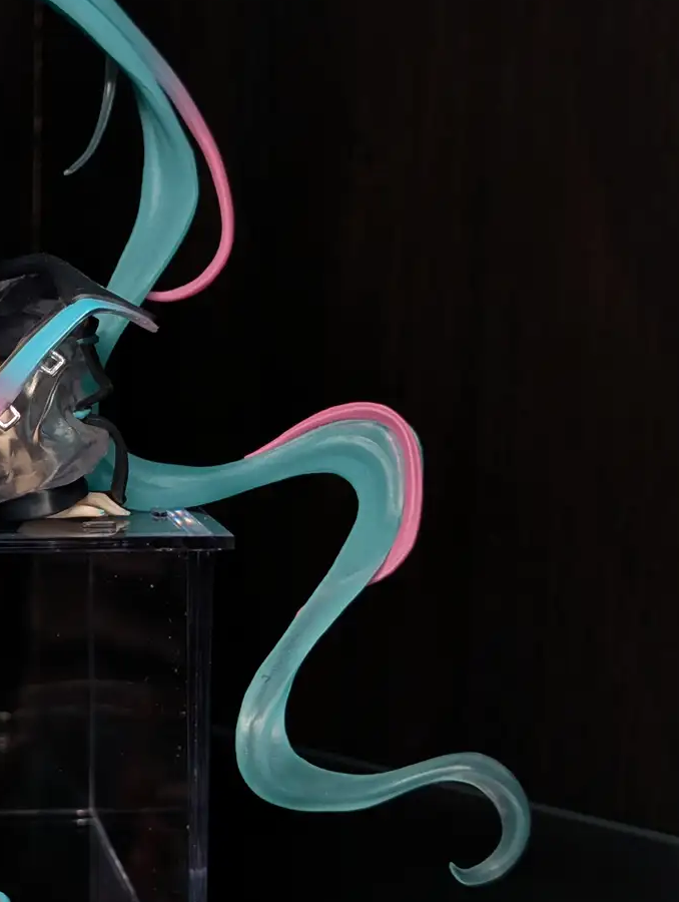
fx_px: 2217
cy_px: 444
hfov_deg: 16.6
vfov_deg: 23.0
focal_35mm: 85
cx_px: -156
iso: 45
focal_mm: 6.9
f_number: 1.68
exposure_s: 1/10.1
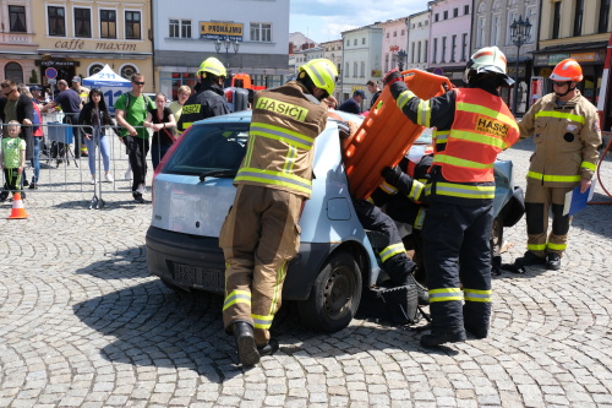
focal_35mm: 38
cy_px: 204
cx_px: 306
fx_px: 646
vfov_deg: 35.0
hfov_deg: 50.7
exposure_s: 1/250
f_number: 10
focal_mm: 25.4
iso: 400
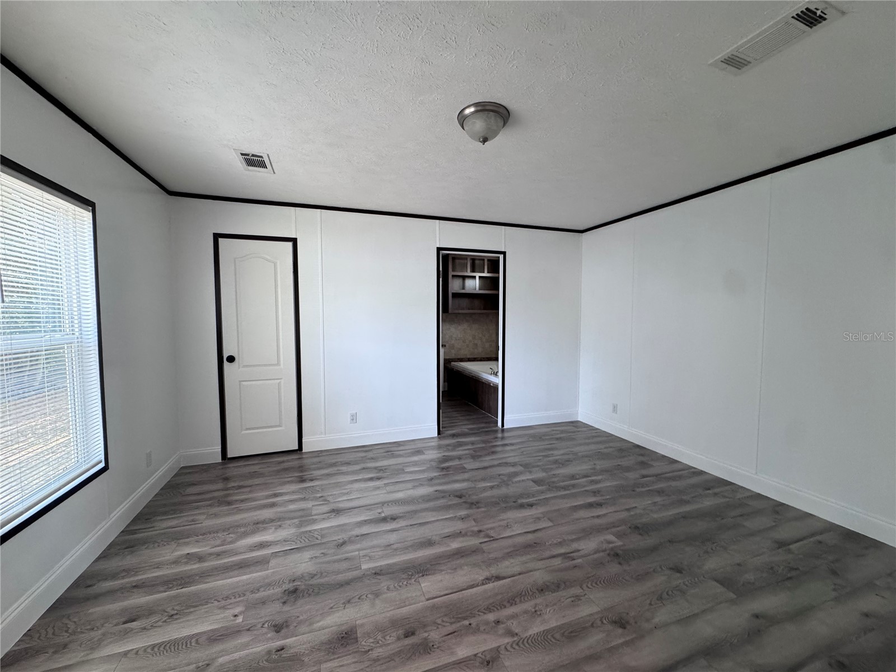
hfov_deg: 102.1
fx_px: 362
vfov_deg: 85.7
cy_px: 336
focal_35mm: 14
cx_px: 448
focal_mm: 2.22
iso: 250
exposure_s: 1/120
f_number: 2.2
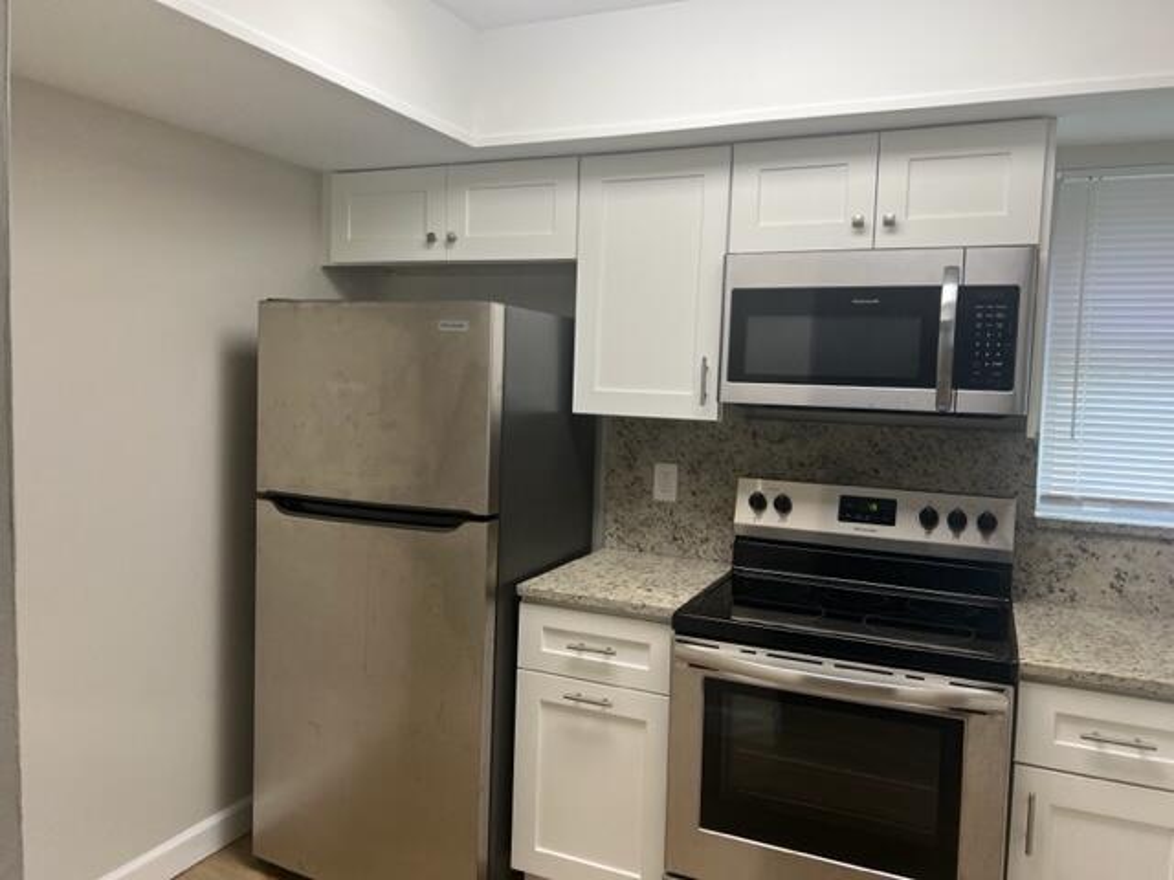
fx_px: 882
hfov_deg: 67.3
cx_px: 587
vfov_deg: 53.1
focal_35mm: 26
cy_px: 440
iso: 40
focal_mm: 5.7
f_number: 1.5
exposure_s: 1/120
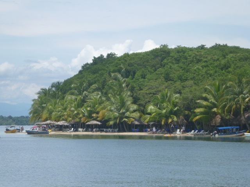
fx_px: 1199
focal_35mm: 166
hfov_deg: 11.9
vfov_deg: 8.9
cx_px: 125
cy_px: 94
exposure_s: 1/320
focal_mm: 22.8
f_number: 5.9
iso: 100
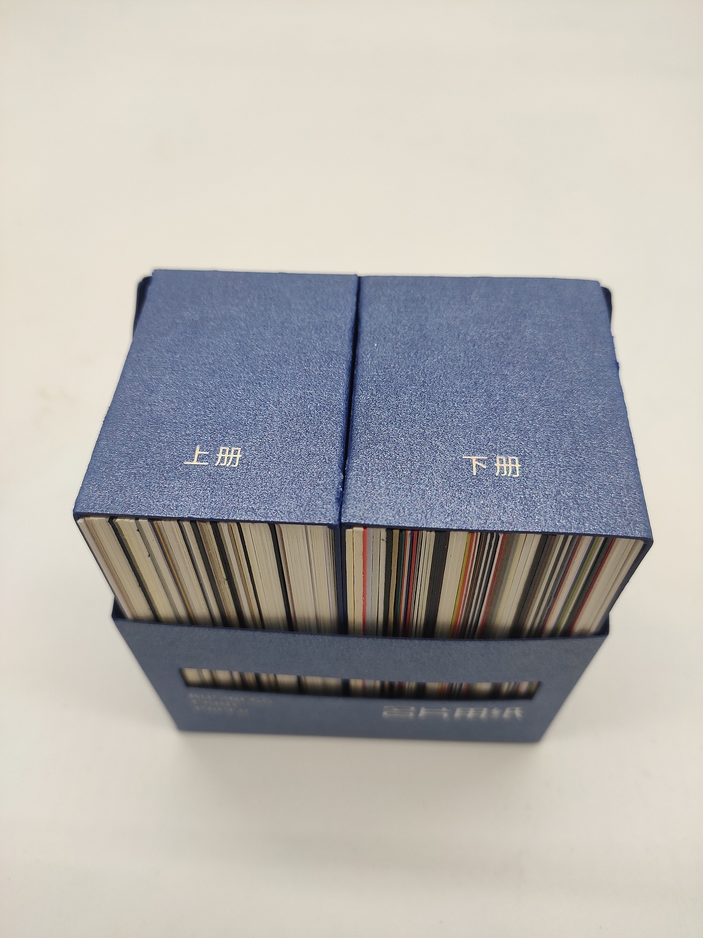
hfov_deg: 54.9
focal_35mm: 25
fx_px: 677
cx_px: 352
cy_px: 469
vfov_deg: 69.4
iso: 209
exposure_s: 1/120
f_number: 1.79
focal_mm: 4.74
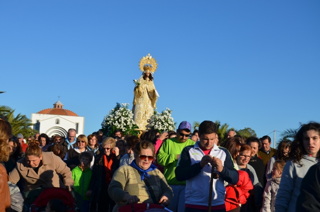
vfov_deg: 23.7
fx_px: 506
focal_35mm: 57
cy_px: 106
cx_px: 160
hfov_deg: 35.1
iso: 100
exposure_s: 1/320
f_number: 9
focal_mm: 38
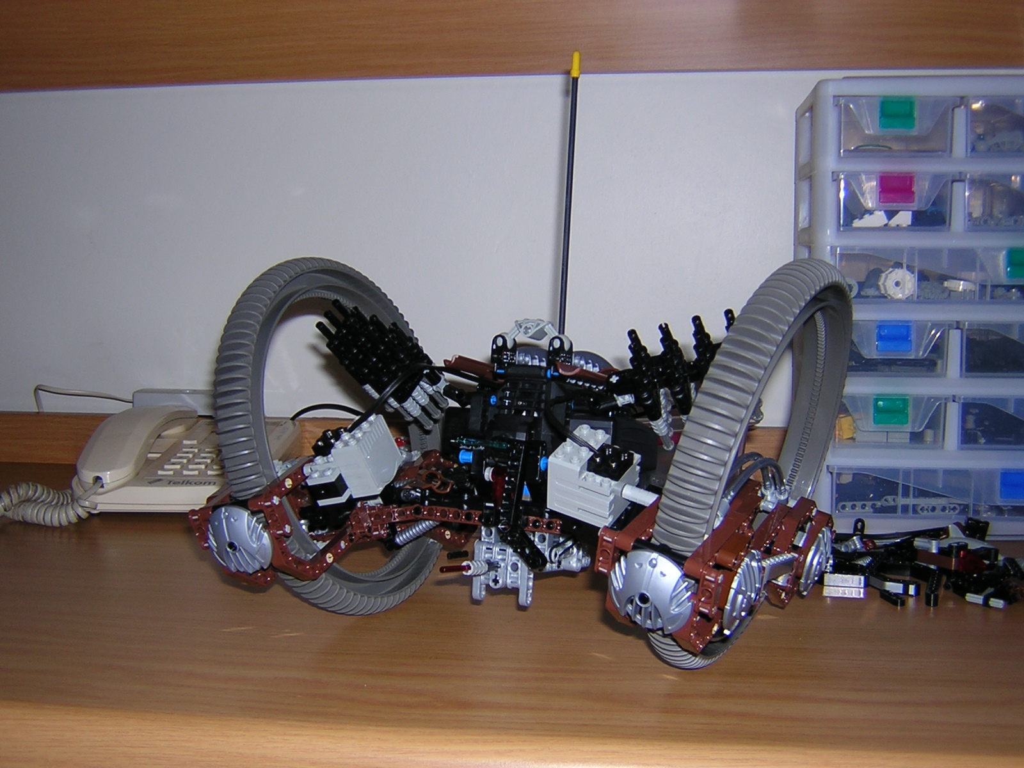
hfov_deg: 46.8
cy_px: 384
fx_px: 1183
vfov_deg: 36.0
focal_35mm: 40
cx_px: 512
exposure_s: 1/60.1
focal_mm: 5.2
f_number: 2.7
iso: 100
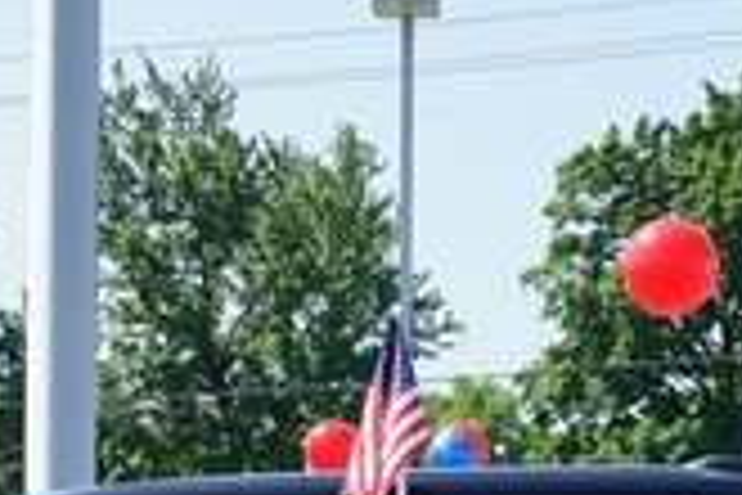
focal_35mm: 194
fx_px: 3998
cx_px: 418
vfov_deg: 7.0
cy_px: 731
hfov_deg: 10.6
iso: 100
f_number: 11
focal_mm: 50
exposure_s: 1/80
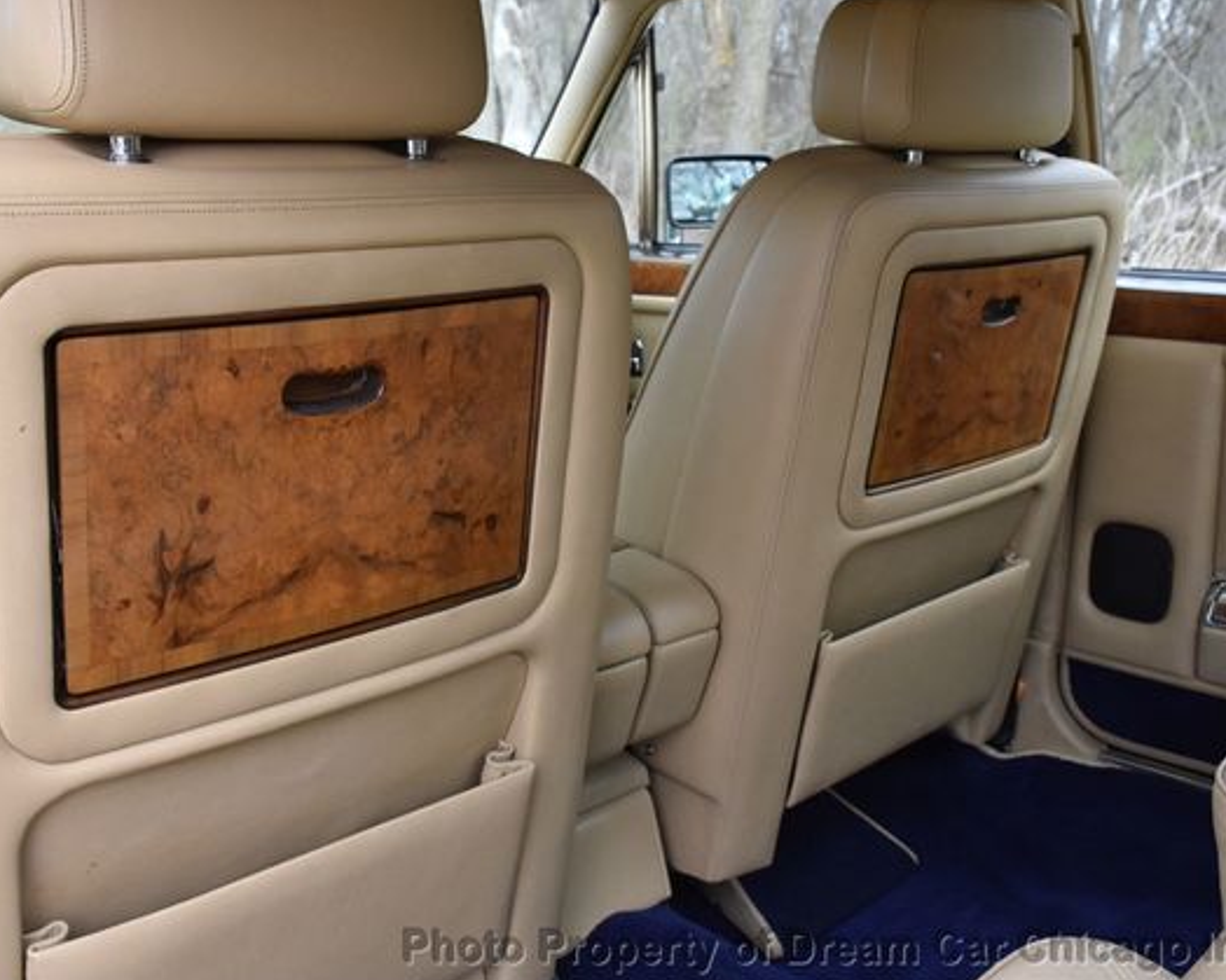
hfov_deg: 46.2
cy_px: 491
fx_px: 1436
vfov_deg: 37.7
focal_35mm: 40
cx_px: 592
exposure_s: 1/250
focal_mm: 23
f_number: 8
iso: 800
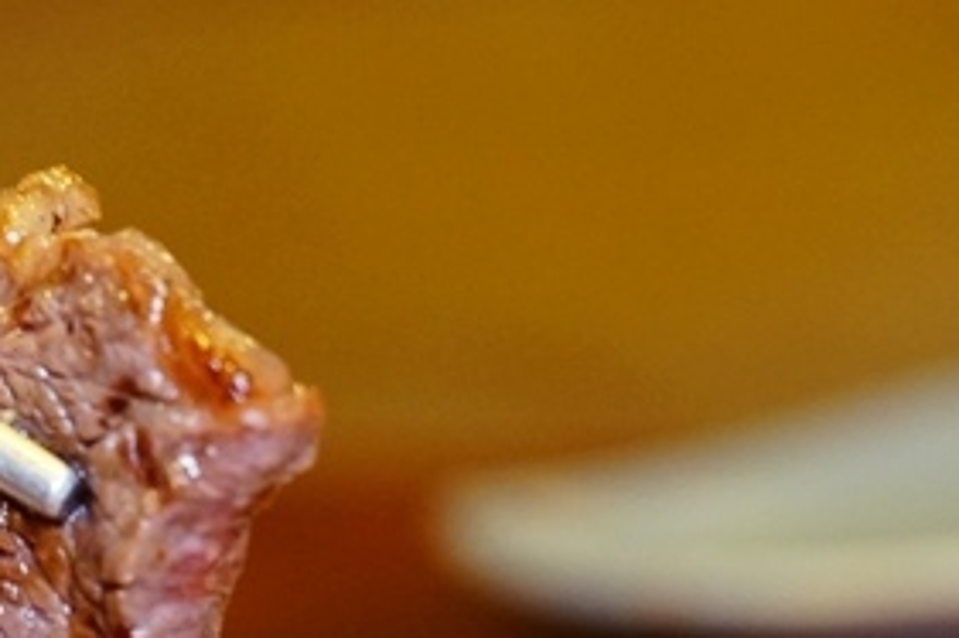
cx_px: -41
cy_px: 739
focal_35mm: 165
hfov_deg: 12.3
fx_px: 4393
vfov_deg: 8.2
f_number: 5
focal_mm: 58
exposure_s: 1/60
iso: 2500
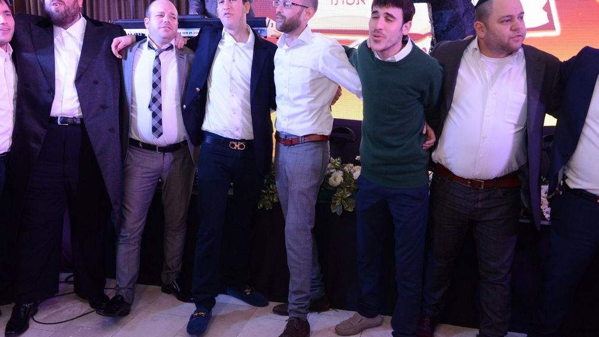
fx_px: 540
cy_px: 144
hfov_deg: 58.0
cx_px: 299
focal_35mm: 34
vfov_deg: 34.6
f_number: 5.6
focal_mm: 32
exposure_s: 1/100
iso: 2500
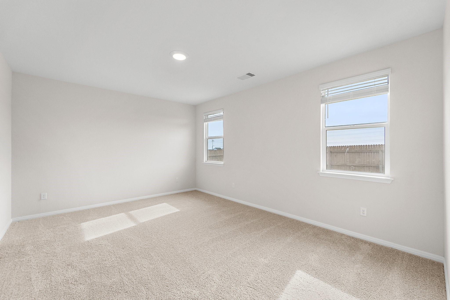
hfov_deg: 104.2
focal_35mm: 14
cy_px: 150
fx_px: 175
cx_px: 225
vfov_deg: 81.3
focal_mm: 14
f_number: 11
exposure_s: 1/60
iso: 800
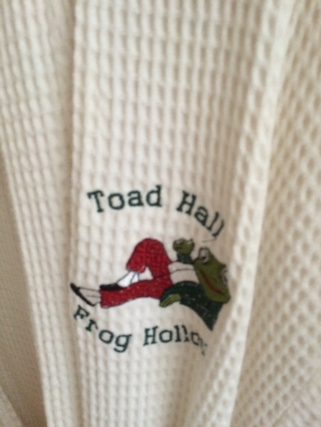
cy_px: 214
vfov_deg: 61.7
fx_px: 359
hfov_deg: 48.2
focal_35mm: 29
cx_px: 160
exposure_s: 1/17
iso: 400
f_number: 2.2
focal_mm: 4.15
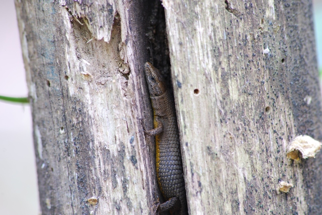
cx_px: 161
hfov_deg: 7.0
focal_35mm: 292
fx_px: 2619
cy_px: 108
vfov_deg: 4.7
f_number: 9
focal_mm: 195
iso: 200
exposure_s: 1
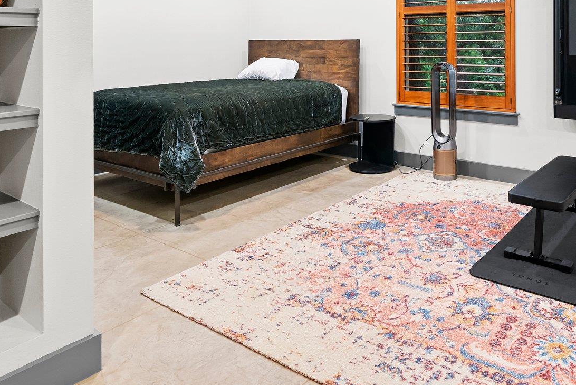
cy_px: 40
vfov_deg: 40.4
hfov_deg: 60.9
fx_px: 480
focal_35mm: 30
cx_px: 369
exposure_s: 1/4
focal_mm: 16
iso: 2000
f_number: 8
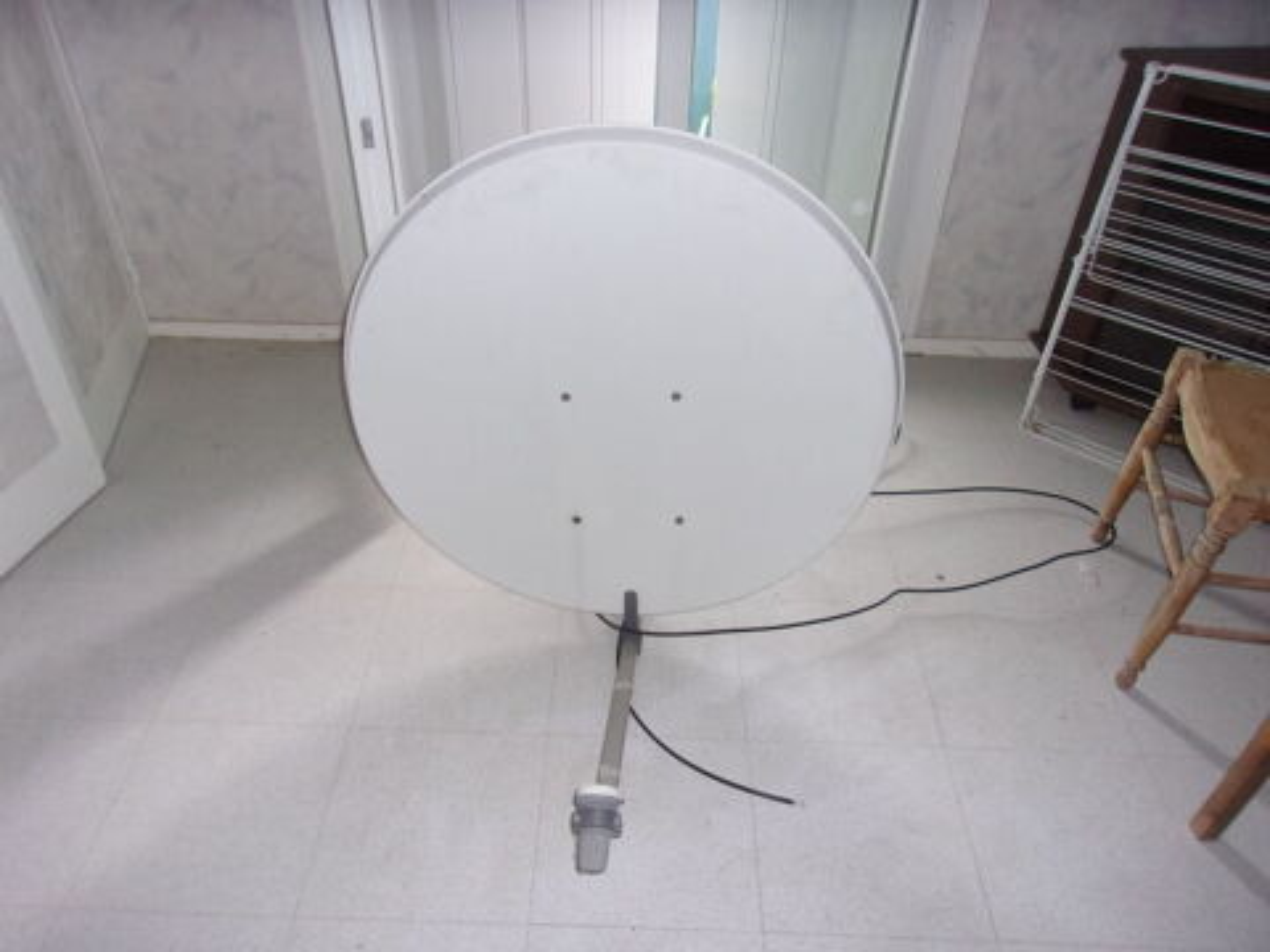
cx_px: 635
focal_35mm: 27
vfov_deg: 51.4
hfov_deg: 65.3
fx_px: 991
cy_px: 476
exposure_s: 1/34
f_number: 3
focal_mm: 4.9
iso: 200
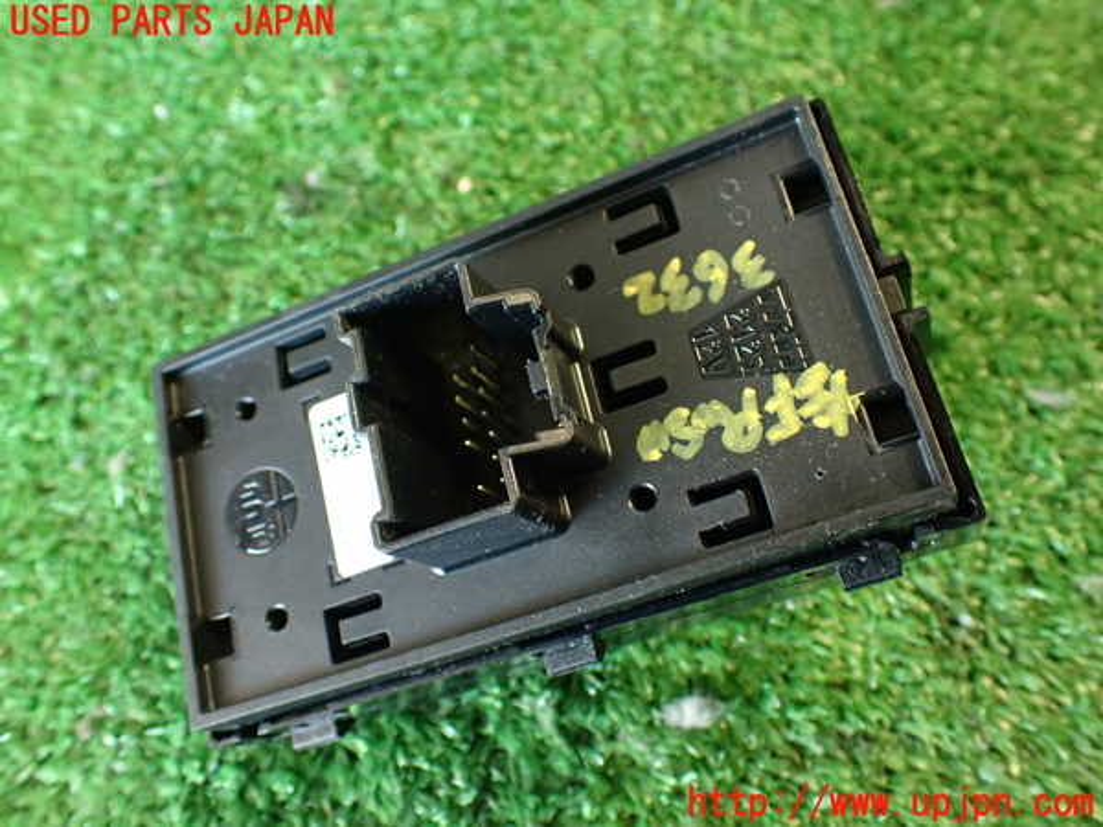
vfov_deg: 44.2
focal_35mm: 32
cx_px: 552
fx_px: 1020
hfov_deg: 56.8
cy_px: 414
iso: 500
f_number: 2.4
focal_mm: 5.79
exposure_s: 1/30
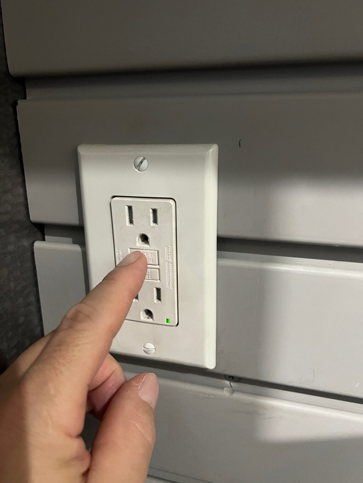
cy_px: 242
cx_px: 182
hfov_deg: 53.1
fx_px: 364
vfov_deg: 67.3
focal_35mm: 26
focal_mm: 5.7
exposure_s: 1/40
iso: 640
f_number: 1.5
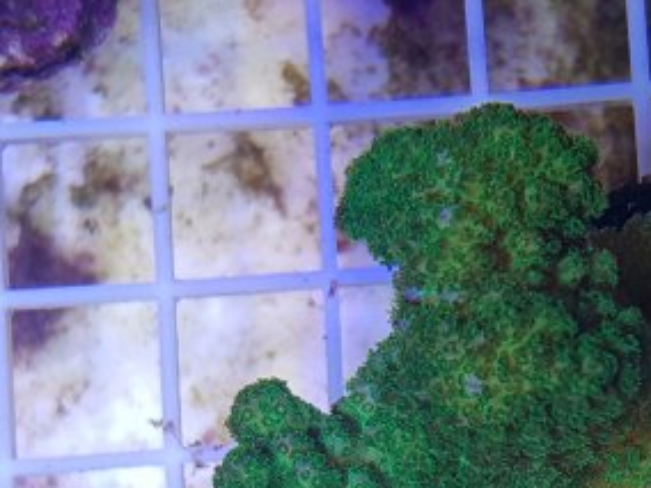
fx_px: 1053
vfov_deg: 26.0
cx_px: 445
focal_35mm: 56
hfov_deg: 34.0
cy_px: 297
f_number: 1.7
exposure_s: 1/265
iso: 40
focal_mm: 4.3
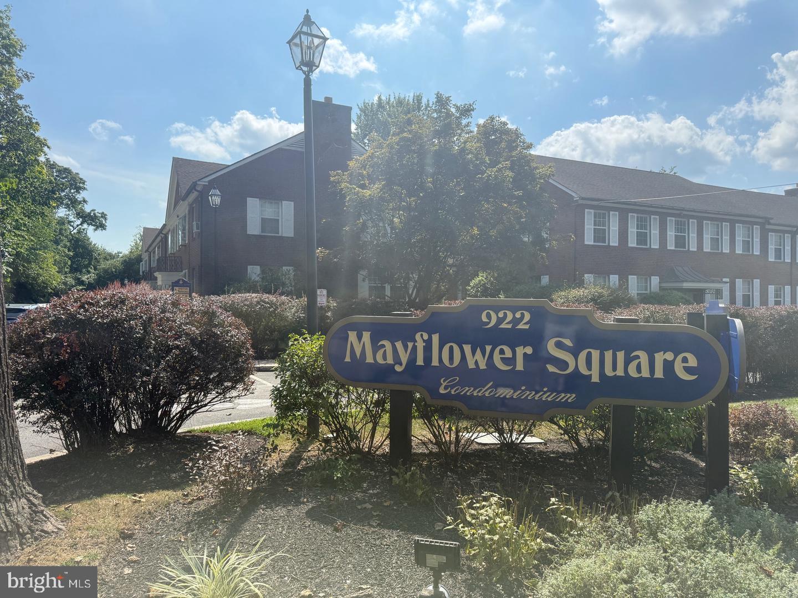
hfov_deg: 71.6
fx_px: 553
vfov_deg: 56.8
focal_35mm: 24
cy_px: 299
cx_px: 399
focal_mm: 6.76
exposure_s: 1/4975
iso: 100
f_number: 1.78
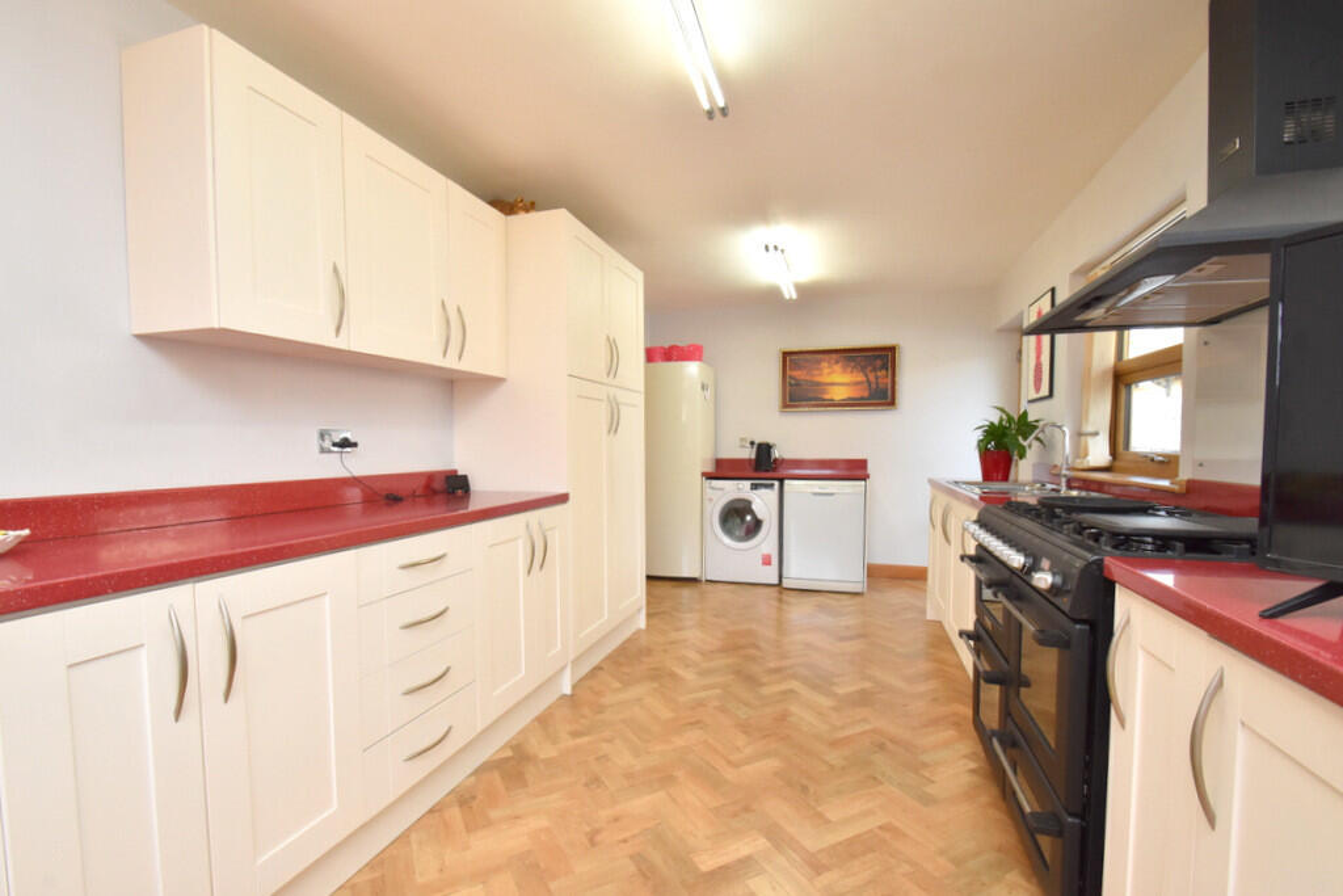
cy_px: 448
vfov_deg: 77.3
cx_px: 672
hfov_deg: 100.4
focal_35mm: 15
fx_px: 560
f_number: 10
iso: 1000
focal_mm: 10
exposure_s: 1/60
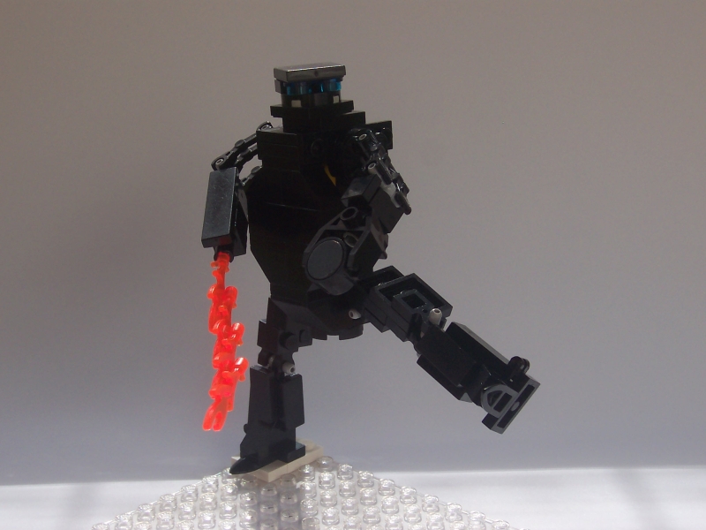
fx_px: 1693
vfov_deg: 17.8
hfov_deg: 23.6
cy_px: 265
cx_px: 353
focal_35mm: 83
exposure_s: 1/180
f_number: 4.8
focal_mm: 12.8
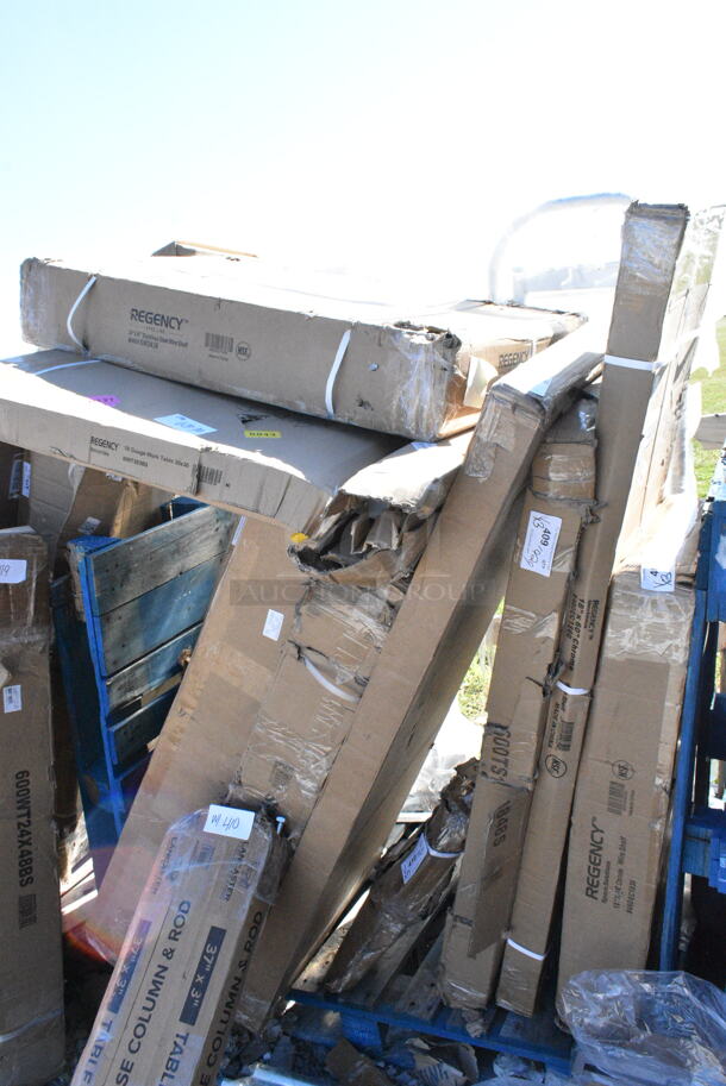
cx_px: 363
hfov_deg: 43.7
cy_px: 543
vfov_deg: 61.9
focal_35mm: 30
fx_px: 906
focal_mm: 20
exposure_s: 1/1000
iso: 6400
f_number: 16
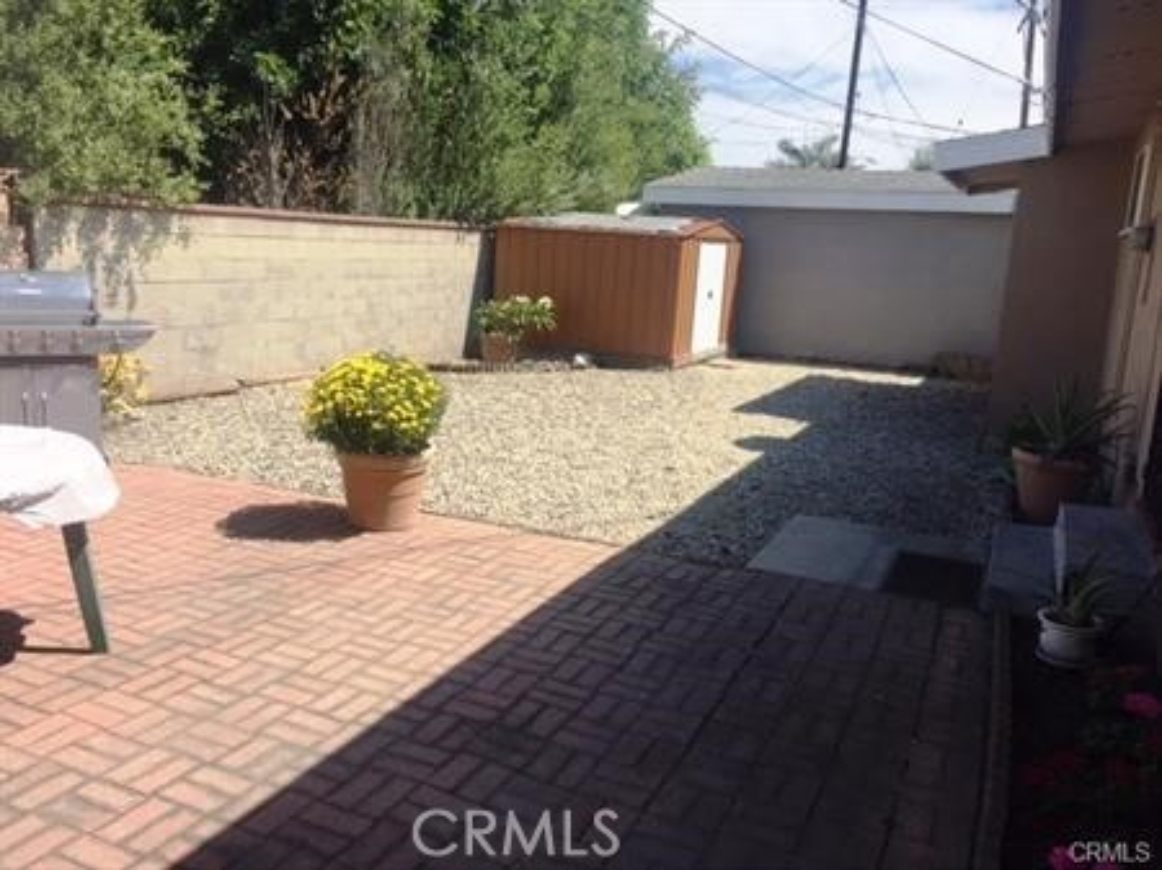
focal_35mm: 29
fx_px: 973
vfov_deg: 48.2
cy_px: 435
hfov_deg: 61.7
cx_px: 581
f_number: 2.2
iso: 32
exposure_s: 1/1721
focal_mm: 4.15
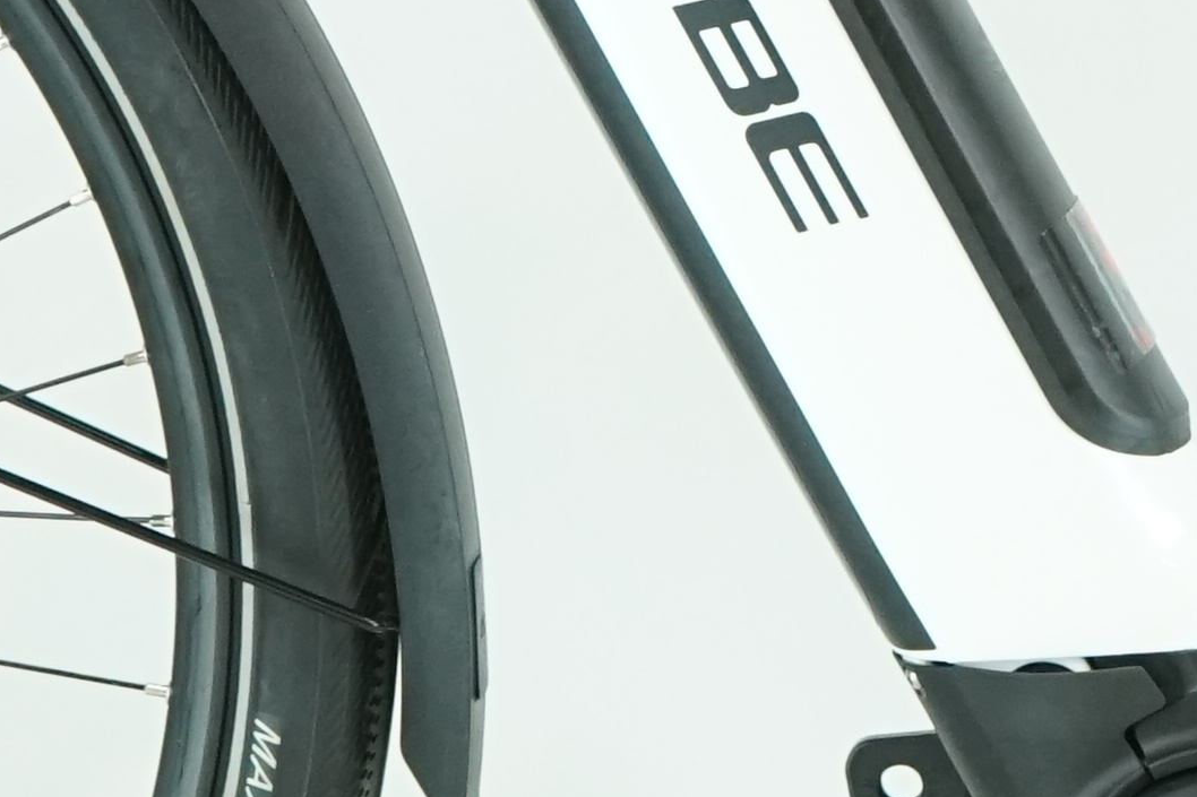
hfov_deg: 7.4
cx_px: 1235
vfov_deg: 4.9
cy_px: -239
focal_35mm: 278
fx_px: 9241
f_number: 5.6
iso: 1600
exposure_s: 1/200
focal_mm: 49
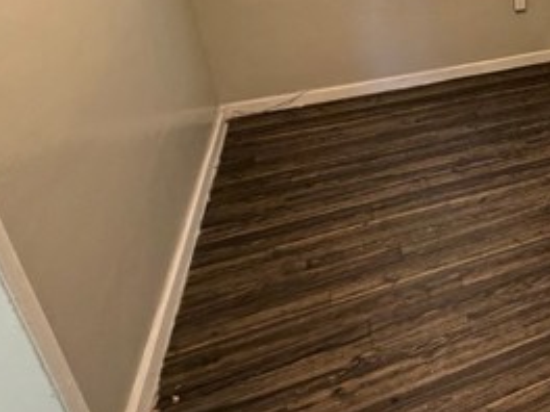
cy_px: 40
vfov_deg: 38.8
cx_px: 575
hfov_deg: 44.1
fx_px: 540
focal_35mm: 34
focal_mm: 2.22
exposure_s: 1/82
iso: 320
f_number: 2.2
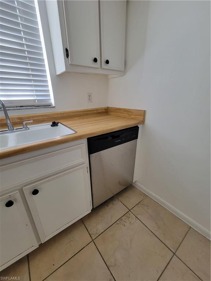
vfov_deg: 106.2
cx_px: 106
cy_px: 140
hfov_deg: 89.9
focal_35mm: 13
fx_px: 106
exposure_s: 1/60
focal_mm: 2.2
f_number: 2.2
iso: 200
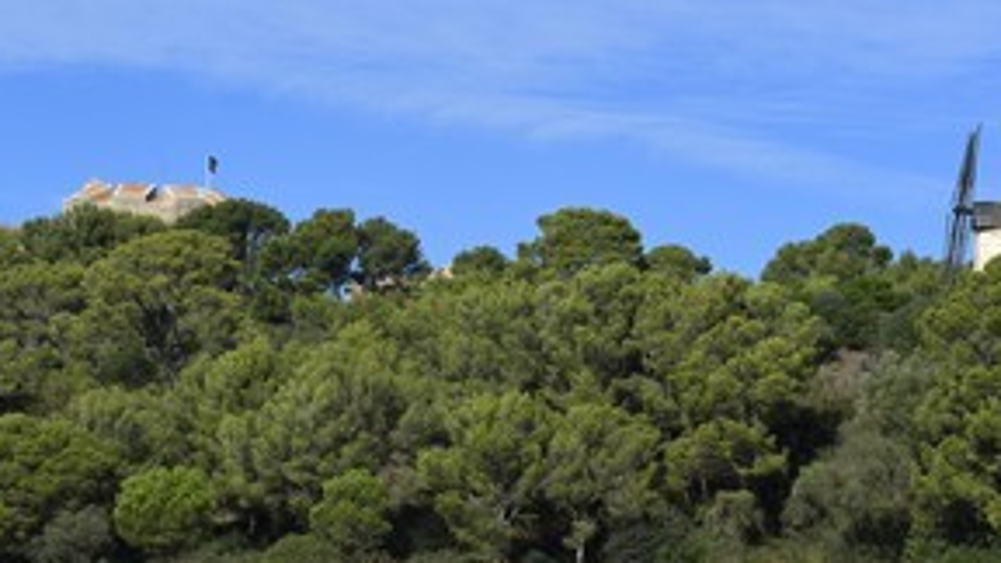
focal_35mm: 168
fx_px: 4459
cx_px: 514
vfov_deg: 7.2
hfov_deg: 12.8
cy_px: 469
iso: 200
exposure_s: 1/250
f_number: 13
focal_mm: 110
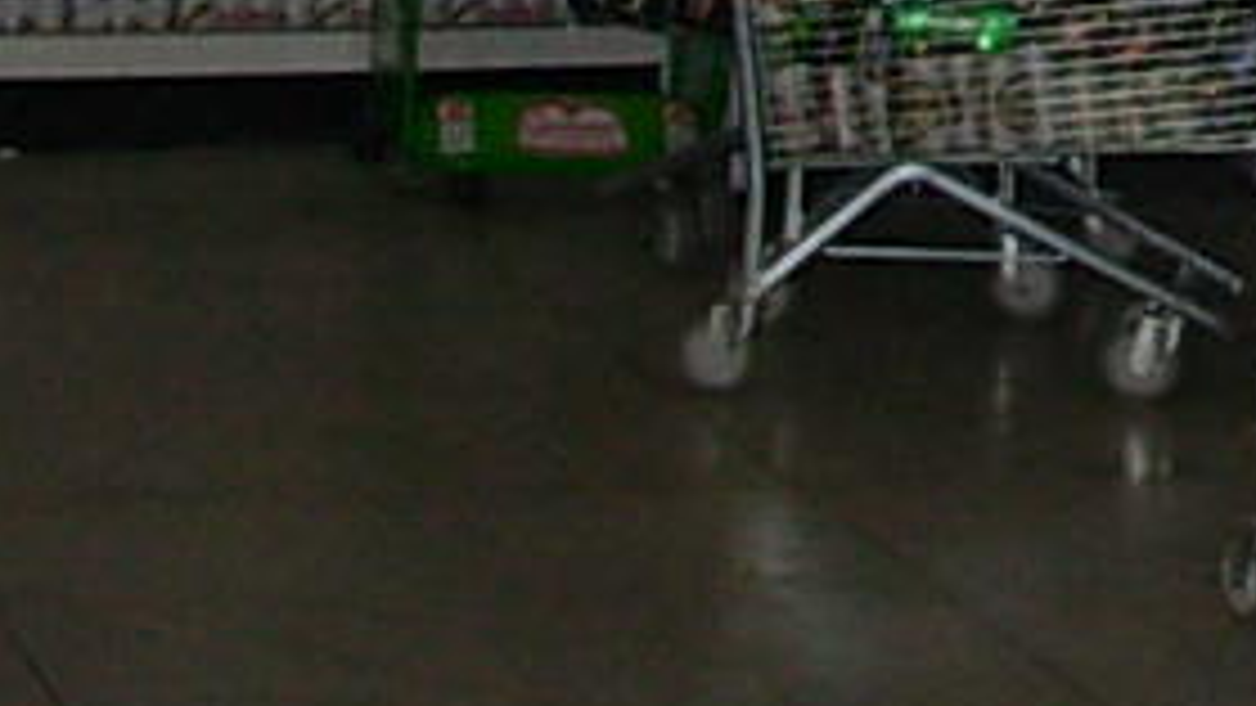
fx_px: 5063
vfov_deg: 7.6
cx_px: 1864
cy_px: -737
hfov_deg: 13.4
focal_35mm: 152
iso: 116
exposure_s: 1/73.9
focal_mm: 6.3
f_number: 2.9
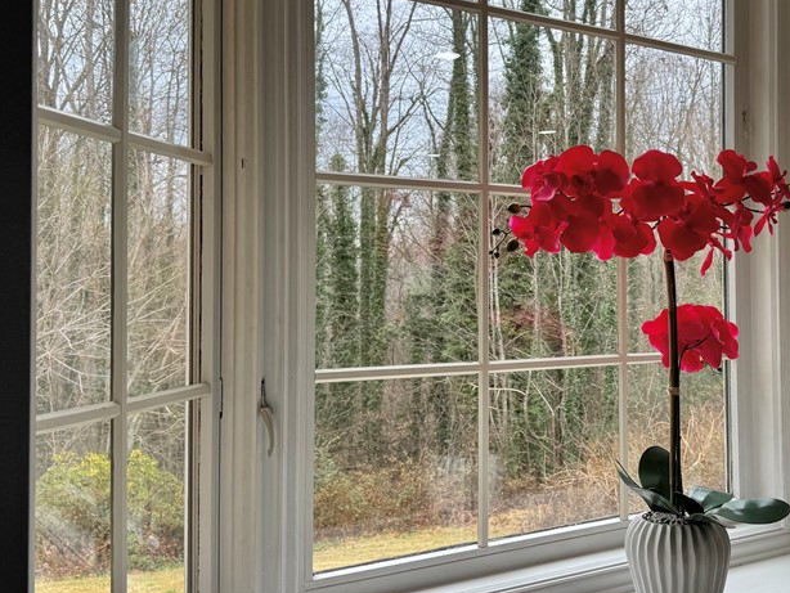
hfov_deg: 46.0
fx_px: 913
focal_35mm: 40
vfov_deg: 35.9
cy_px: 257
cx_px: 534
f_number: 1.78
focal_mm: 6.76
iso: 80
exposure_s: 1/553
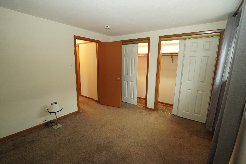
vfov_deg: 72.1
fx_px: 113
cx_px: 123
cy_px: 82
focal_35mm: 16
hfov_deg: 95.0
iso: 1600
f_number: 2.2
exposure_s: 1/160
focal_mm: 11
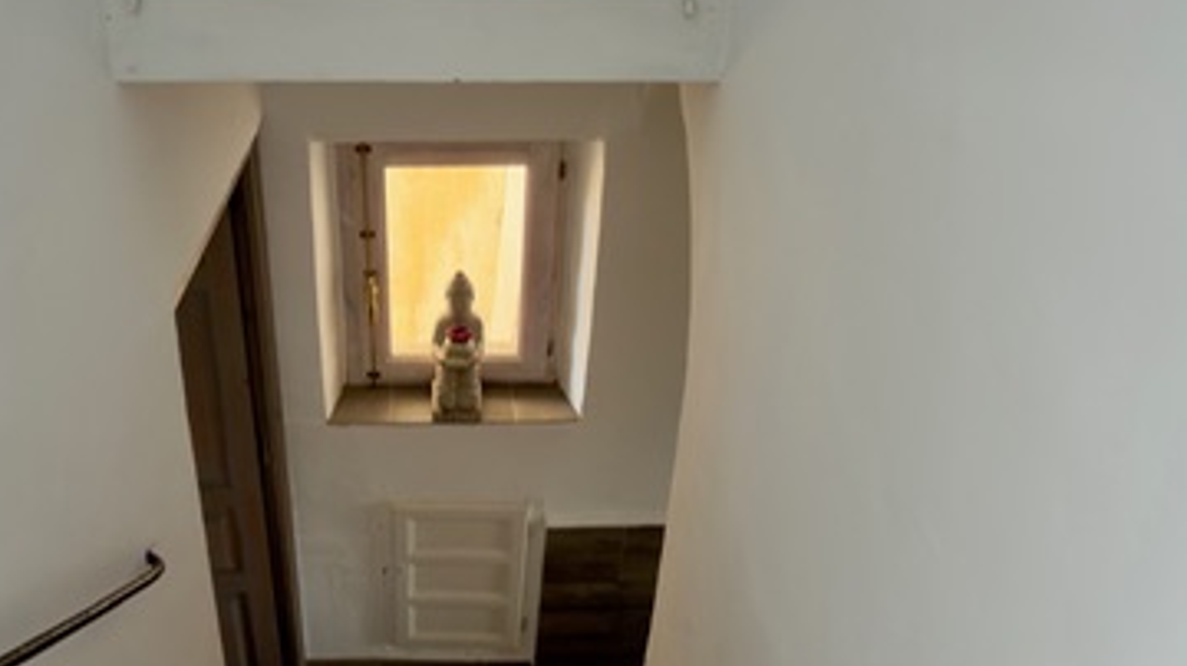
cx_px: 439
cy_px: 326
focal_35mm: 31
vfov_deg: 37.7
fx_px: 975
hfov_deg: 61.7
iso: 50
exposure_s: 1/40
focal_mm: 2.22
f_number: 2.2
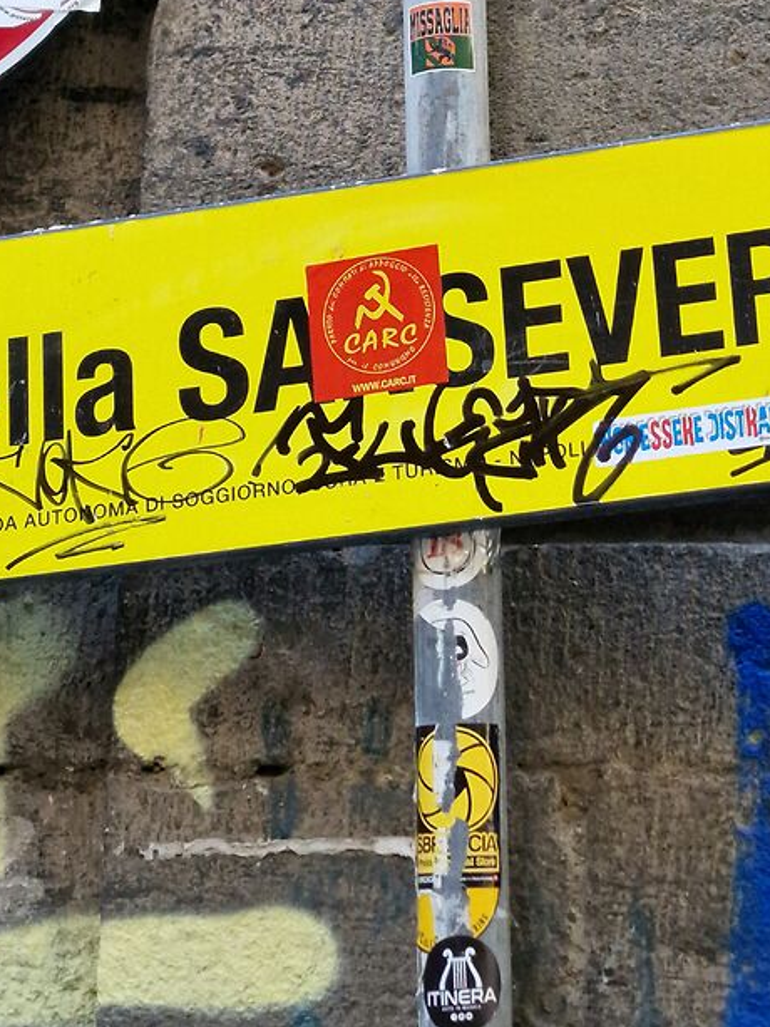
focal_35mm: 90
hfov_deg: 16.3
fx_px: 2668
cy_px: 95
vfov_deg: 21.3
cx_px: 576
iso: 100
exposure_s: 1/50
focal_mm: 6.4
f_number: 1.8
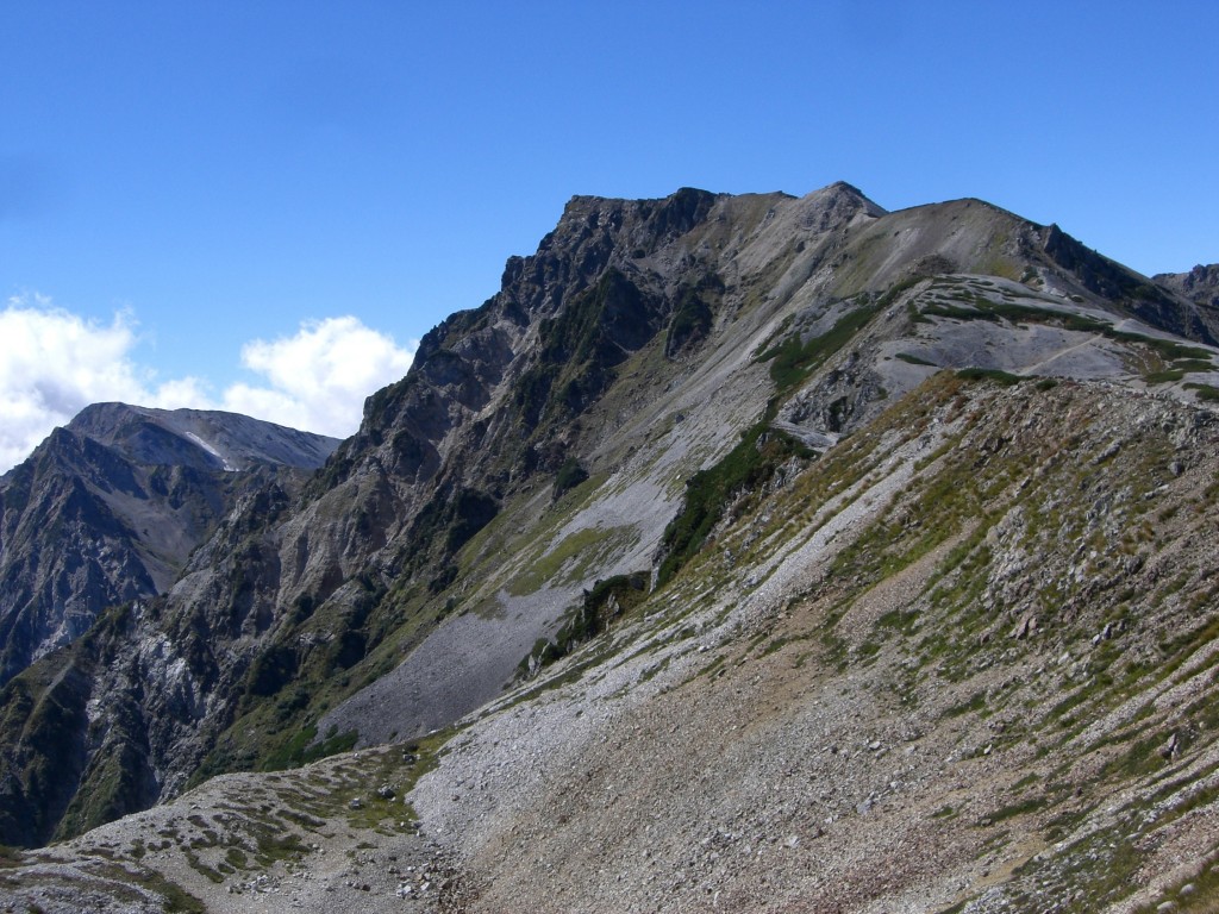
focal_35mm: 47
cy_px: 457
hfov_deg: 40.4
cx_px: 610
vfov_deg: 30.9
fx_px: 1655
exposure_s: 1/640
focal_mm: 7.6
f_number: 4.8
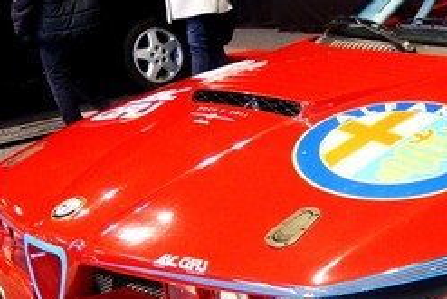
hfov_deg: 27.6
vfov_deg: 20.0
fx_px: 845
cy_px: 208
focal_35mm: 68
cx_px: 469
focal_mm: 10.4
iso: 800
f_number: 1.8
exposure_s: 1/60
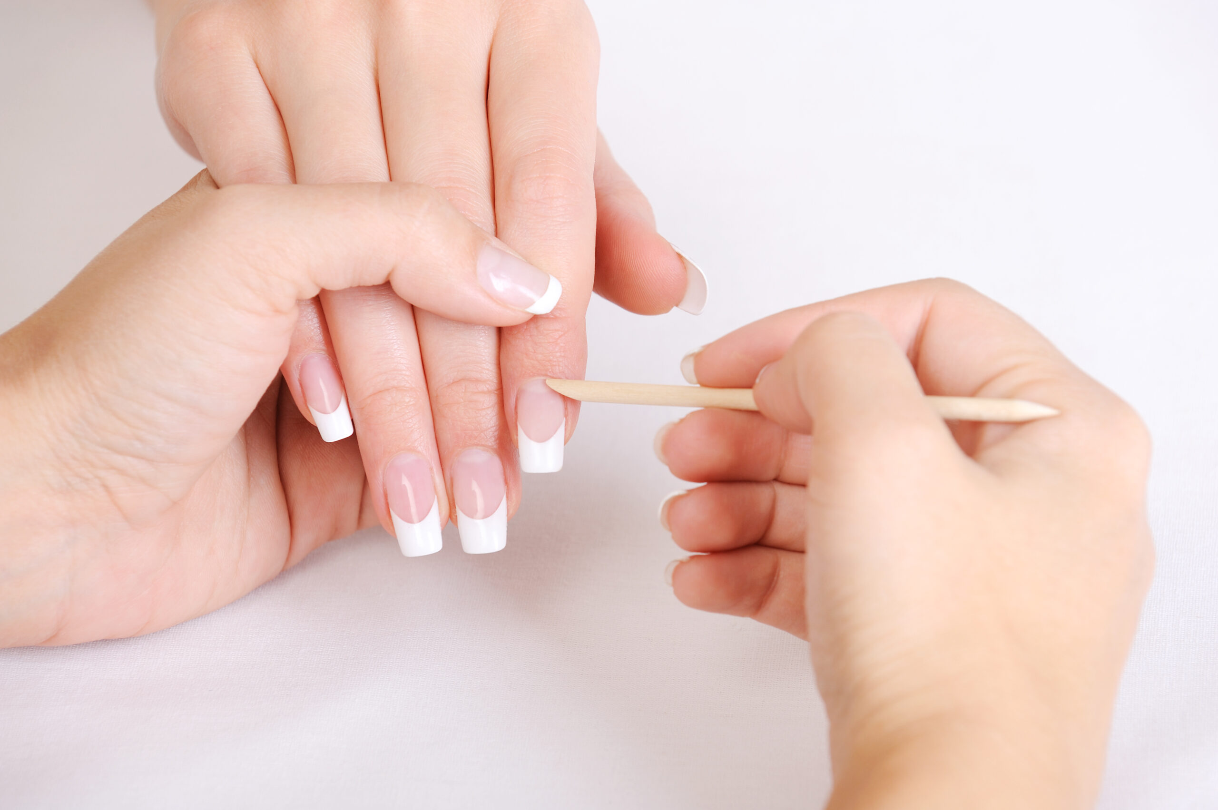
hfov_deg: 10.3
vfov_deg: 6.9
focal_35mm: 200
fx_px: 6762
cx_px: 609
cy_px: 405
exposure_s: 1/200
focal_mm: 200
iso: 200
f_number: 10
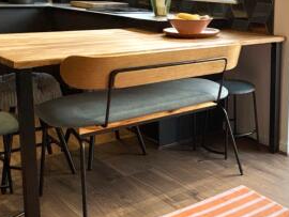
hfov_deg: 34.0
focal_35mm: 53
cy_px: 66
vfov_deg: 27.3
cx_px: 265
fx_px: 443
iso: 64
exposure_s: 1/336
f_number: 2.2
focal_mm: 2.22
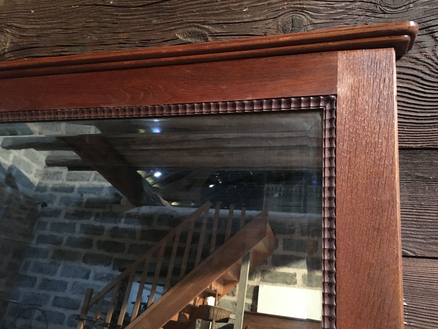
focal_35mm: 29
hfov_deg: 61.7
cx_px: 219
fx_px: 367
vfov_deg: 48.2
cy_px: 164
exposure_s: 1/17
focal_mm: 4.15
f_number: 2.2
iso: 640
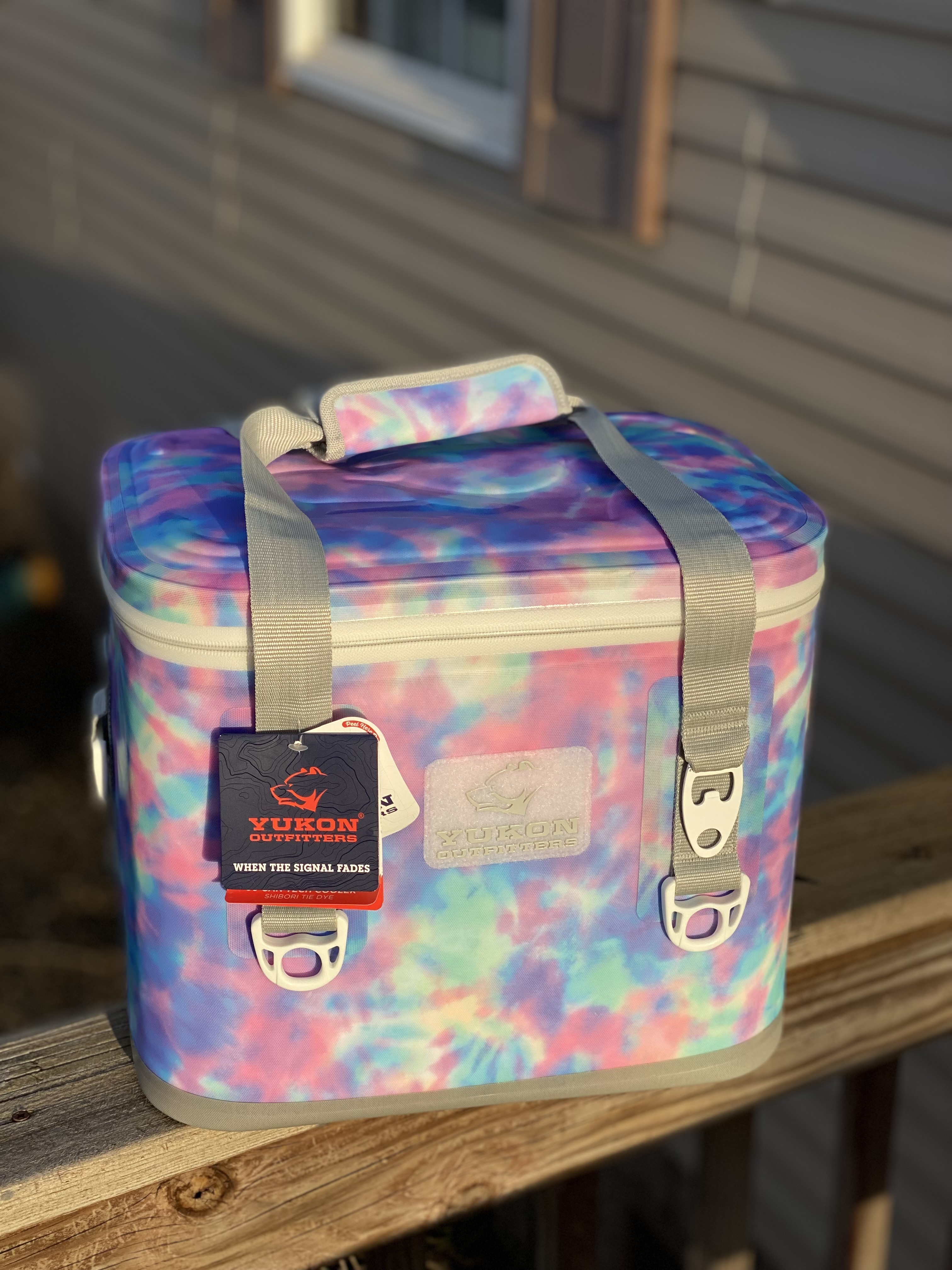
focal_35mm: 52
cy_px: 635
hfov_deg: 28.0
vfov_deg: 36.8
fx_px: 1907
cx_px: 476
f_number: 2
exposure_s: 1/1712
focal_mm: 6
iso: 20
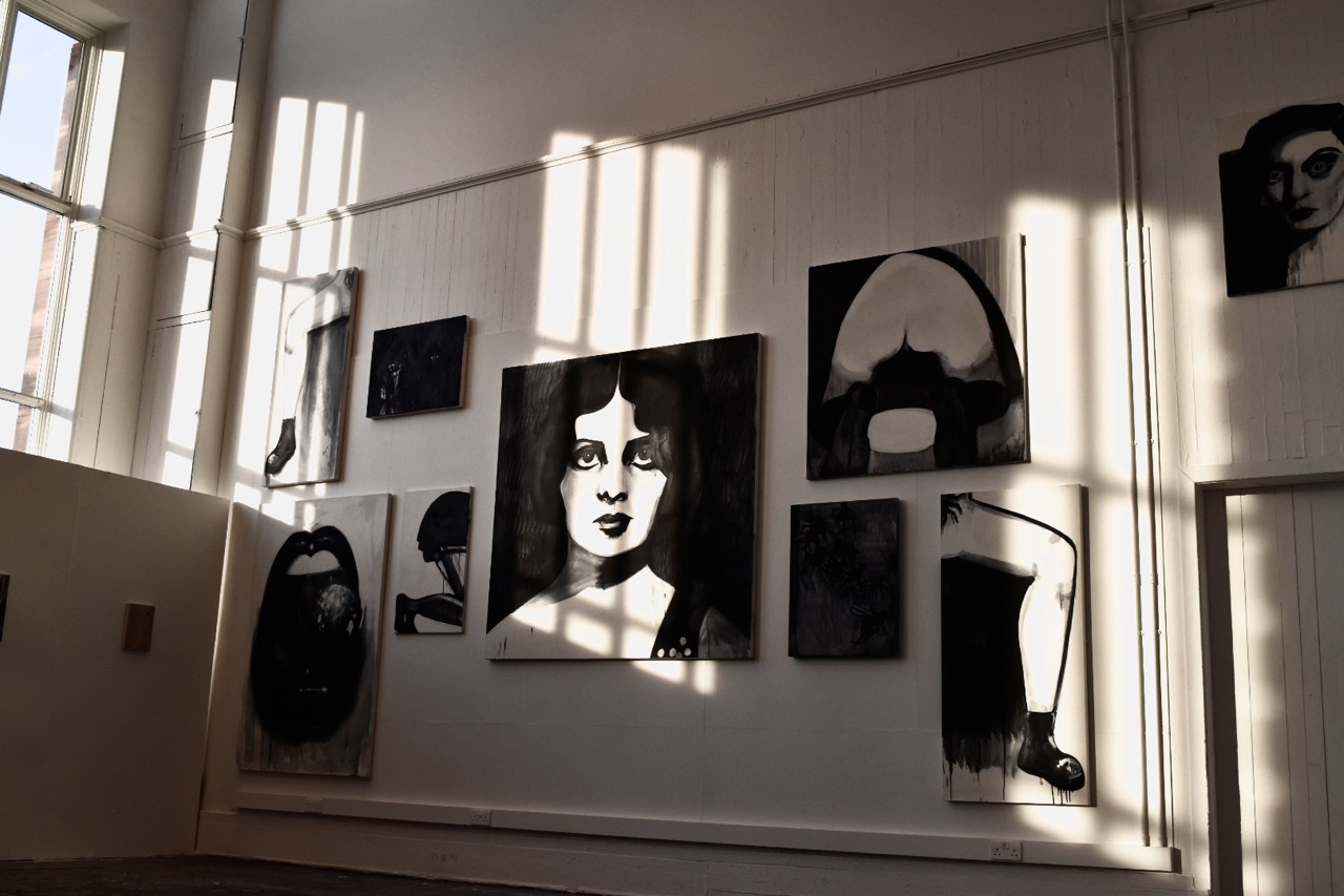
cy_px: 448
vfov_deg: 35.5
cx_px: 672
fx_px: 1400
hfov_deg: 51.3
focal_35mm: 38
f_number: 10
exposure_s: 1/400
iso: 800
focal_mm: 25
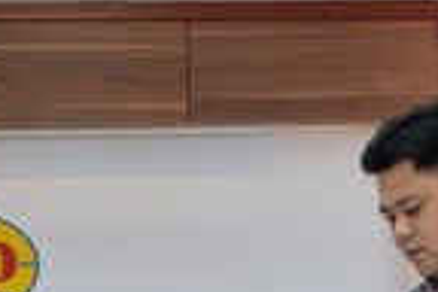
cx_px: 6
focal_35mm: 117
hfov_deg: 17.1
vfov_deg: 11.1
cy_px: 481
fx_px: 1423
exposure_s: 1/42
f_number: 4.2
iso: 800
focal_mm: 23.2
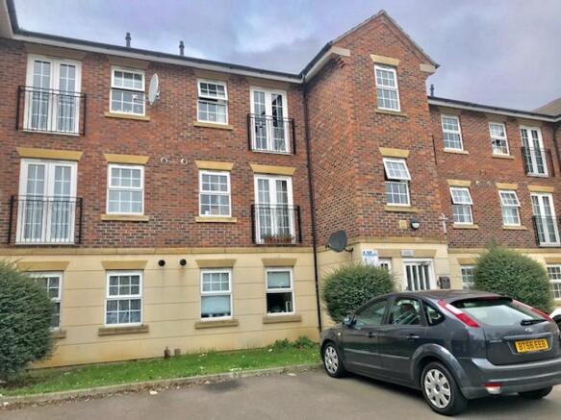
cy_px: 210
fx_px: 454
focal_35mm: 28
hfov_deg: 63.5
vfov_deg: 49.7
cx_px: 280
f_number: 1.8
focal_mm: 3.99
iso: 20
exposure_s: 1/1312
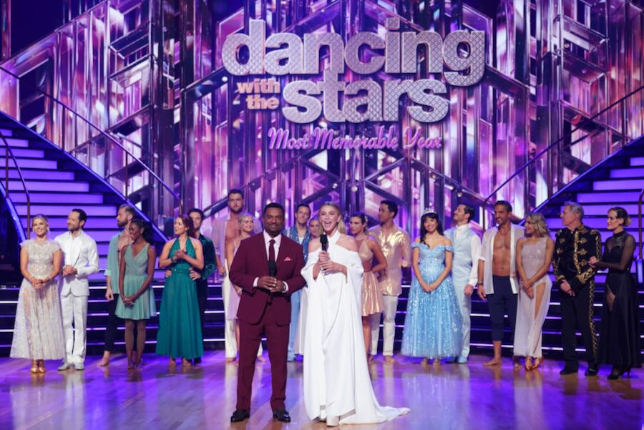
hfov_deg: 42.7
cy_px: 215
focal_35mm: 46
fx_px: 823
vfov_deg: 29.3
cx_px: 322
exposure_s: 1/250
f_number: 2.8
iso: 2000
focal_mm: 46
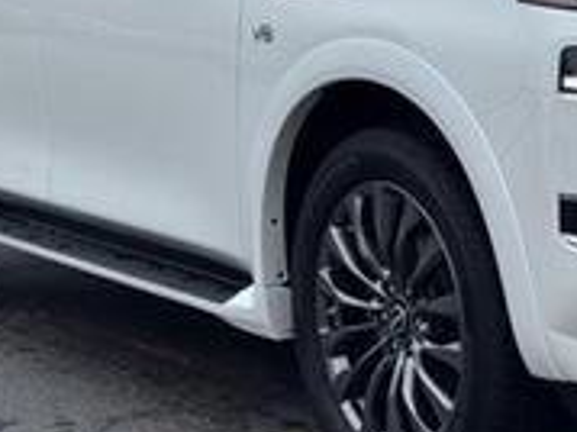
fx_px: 2249
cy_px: 3
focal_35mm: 135
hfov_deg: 14.5
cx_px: 532
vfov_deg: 10.9
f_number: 1.78
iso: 64
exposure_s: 1/1366
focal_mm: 6.76
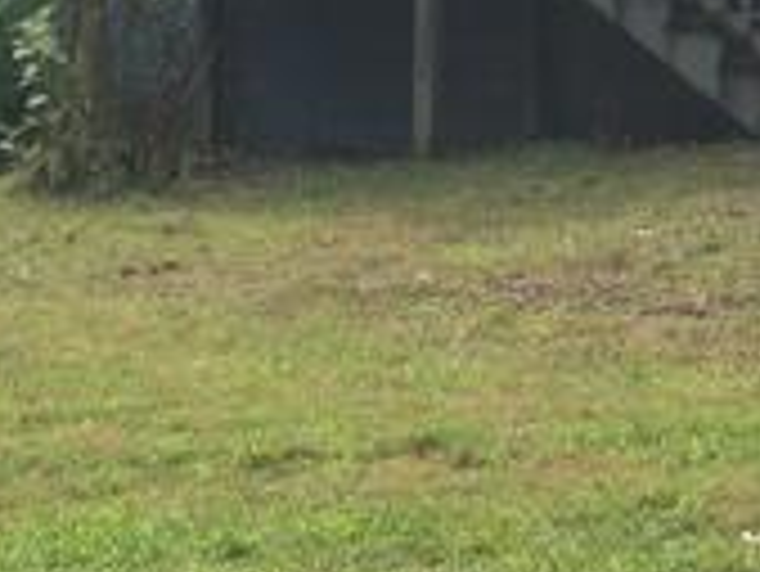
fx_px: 3427
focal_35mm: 156
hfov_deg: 12.4
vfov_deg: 9.1
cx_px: 841
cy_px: -423
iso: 50
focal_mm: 4.13
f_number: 2.4
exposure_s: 1/484
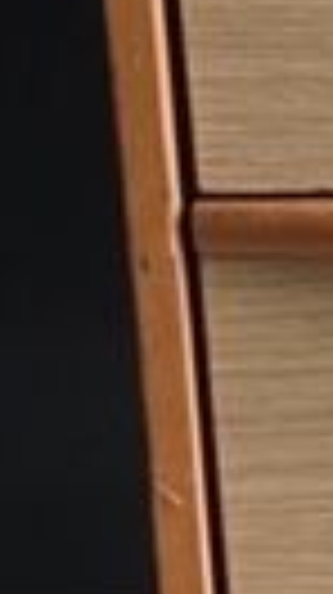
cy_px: 216
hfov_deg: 7.5
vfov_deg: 14.0
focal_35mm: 153
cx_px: 752
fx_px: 2408
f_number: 2.2
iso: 50
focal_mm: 4.15
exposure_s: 1/33
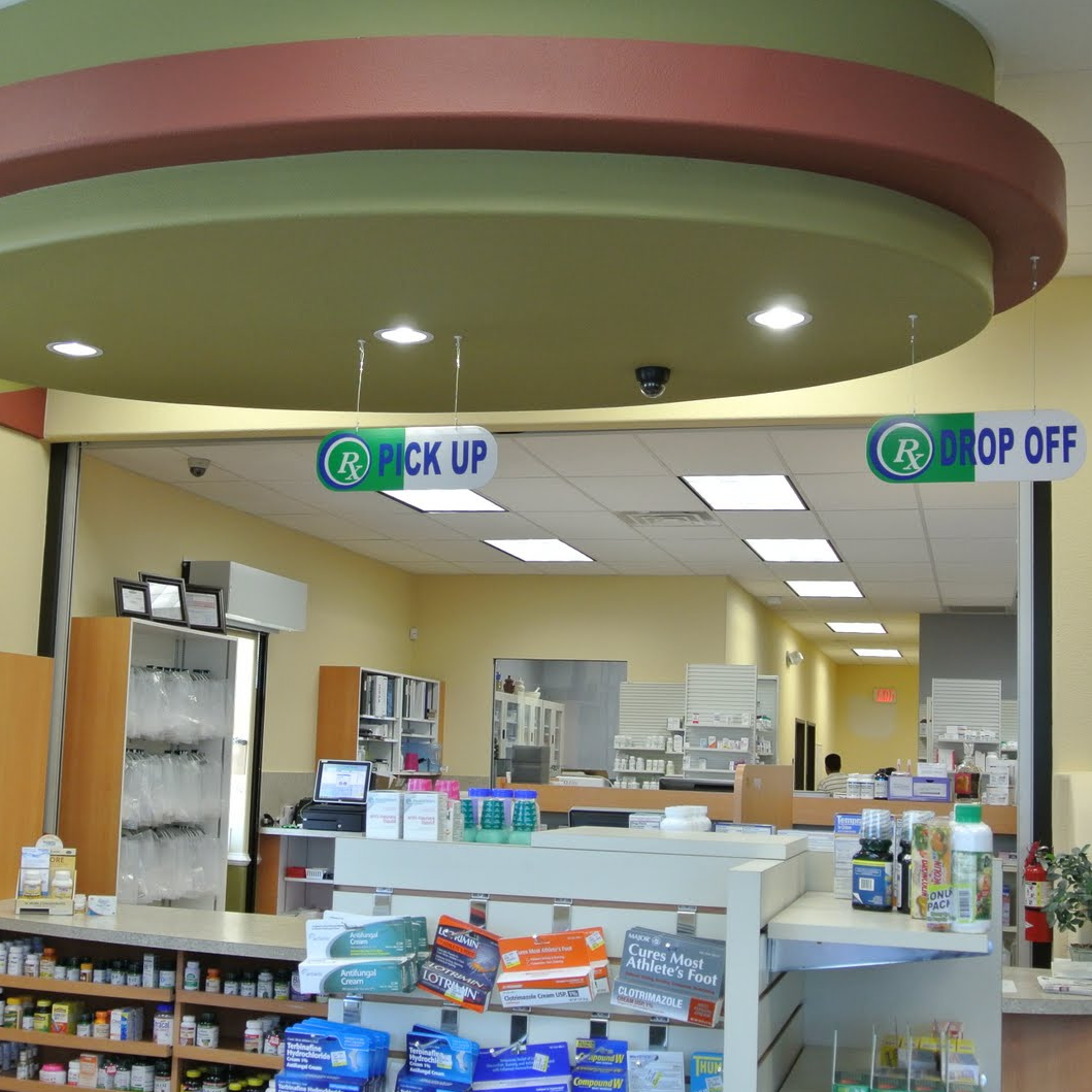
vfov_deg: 37.6
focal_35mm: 45
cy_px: 551
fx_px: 1606
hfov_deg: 37.5
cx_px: 460
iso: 400
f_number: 4
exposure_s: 1/50
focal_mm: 13.1
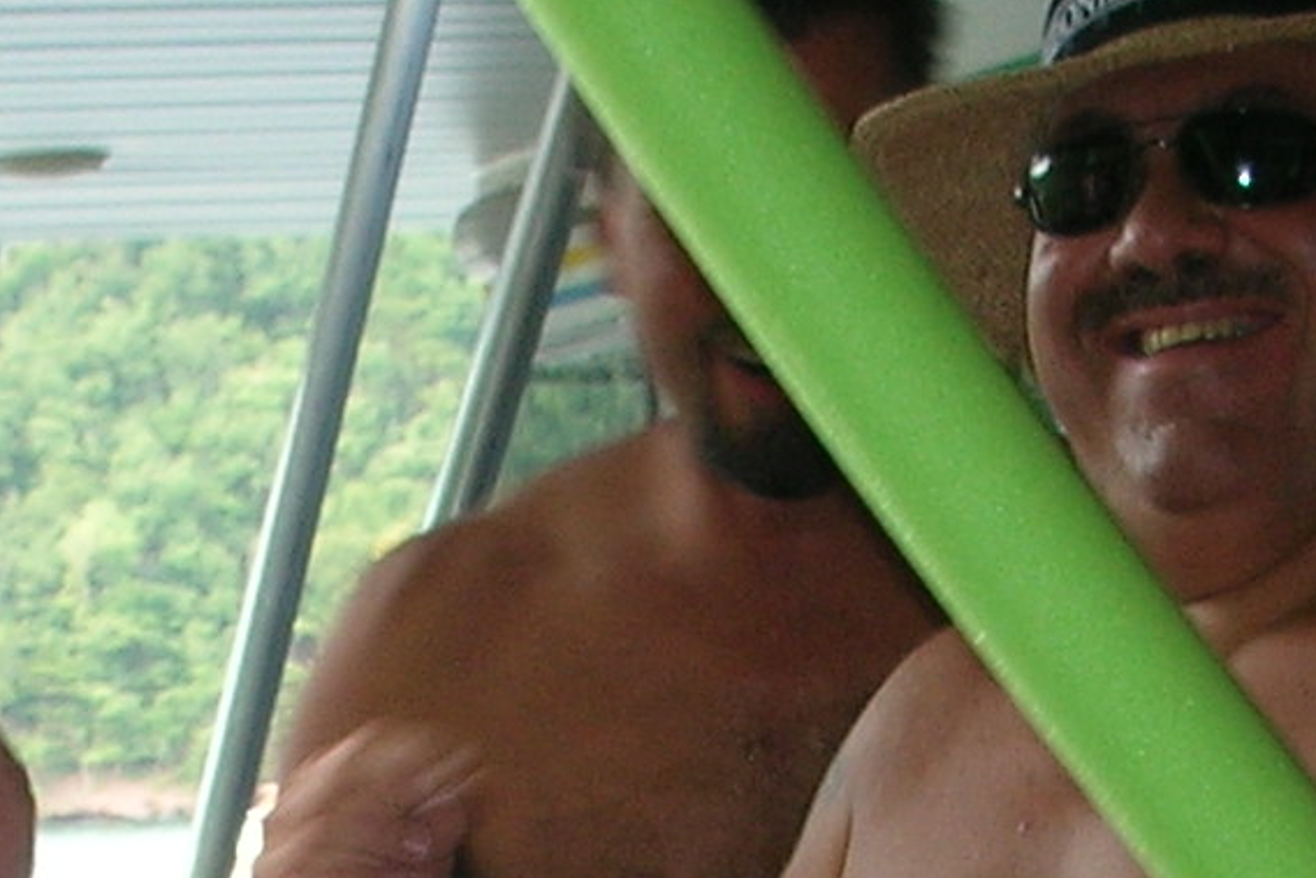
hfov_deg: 12.4
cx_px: 588
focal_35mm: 166
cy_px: 1795
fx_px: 6069
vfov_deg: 7.9
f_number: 3
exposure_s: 1/30
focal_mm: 5.8
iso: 50
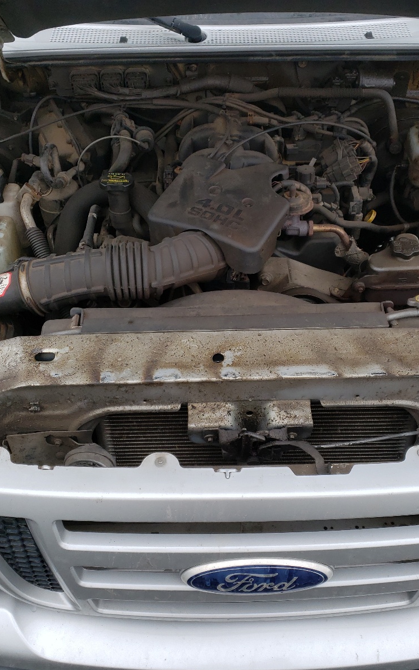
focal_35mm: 37
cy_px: 335
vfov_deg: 52.7
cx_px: 249
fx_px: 676
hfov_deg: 34.3
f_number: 1.5
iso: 50
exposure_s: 1/250
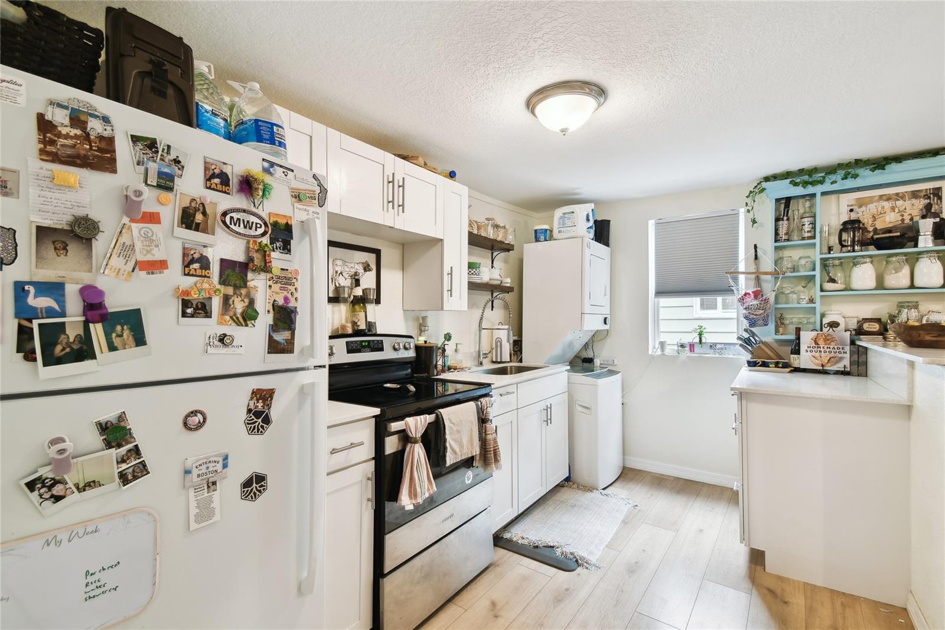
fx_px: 394
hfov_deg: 100.4
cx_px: 472
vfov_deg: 77.3
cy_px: 315
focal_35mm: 15
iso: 100
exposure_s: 1/5
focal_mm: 10
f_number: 7.1
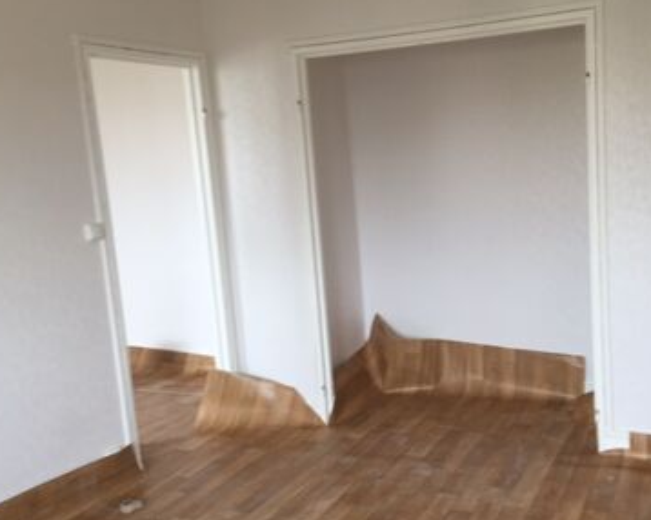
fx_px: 732
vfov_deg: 39.1
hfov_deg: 47.5
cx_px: 411
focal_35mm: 38
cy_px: 258
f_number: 2.2
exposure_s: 1/50
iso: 32
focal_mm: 4.15
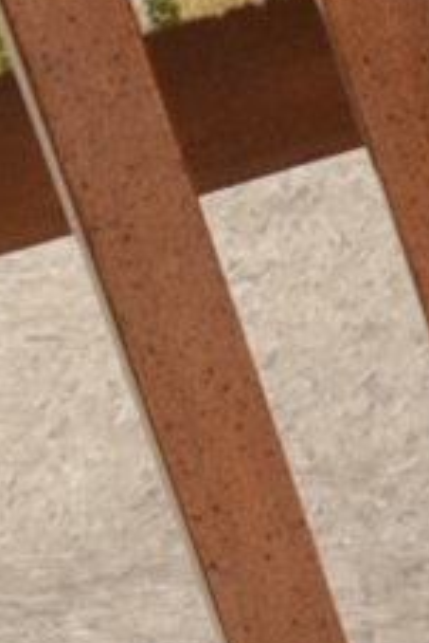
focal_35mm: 392
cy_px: 1869
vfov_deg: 5.0
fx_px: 6996
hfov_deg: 3.0
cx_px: 3202
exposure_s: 1/125
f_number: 9
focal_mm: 24
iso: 125
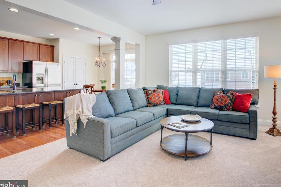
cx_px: 158
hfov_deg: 86.5
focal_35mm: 19
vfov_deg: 64.3
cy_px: 81
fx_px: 148
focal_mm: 16
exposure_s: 1/13
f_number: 8
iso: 200
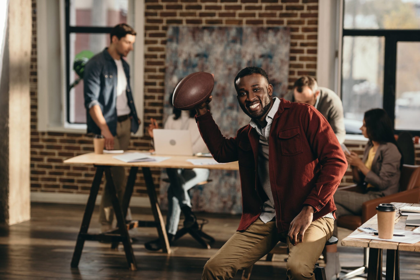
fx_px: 1144
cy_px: 140
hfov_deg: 20.8
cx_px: 210
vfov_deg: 14.0
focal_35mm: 98
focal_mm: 98
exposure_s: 1/200
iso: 200
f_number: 3.2
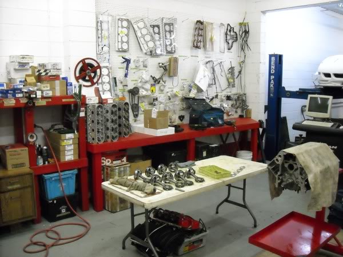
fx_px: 347
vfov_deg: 40.7
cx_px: 172
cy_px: 128
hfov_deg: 52.6
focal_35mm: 35
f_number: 2.8
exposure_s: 1/74
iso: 800
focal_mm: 5.7
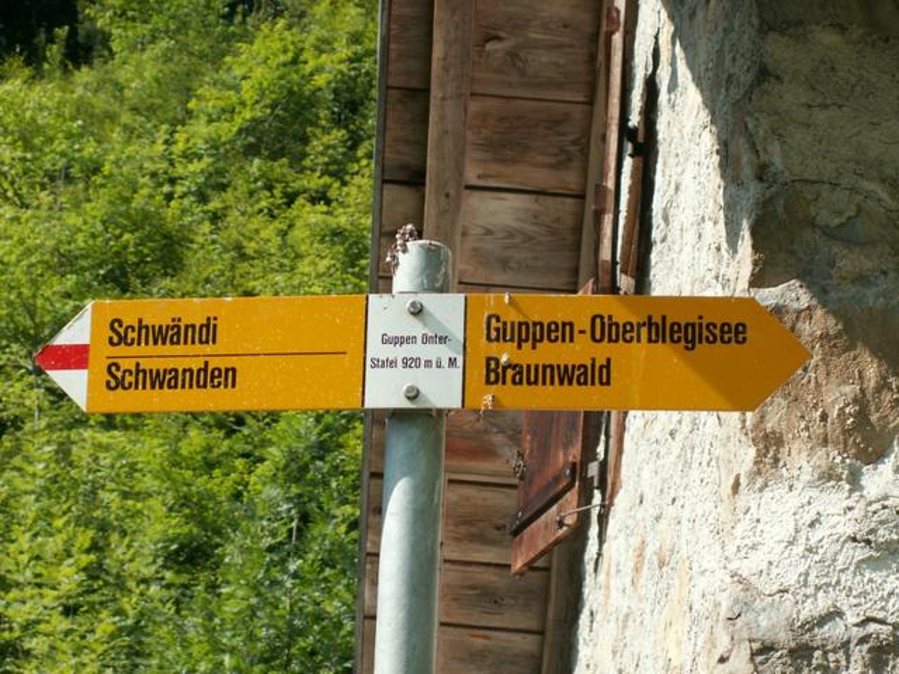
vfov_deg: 14.1
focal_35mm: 105
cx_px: 450
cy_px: 337
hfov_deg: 18.7
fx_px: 2727
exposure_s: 1/400
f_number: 4
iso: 50
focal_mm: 17.16
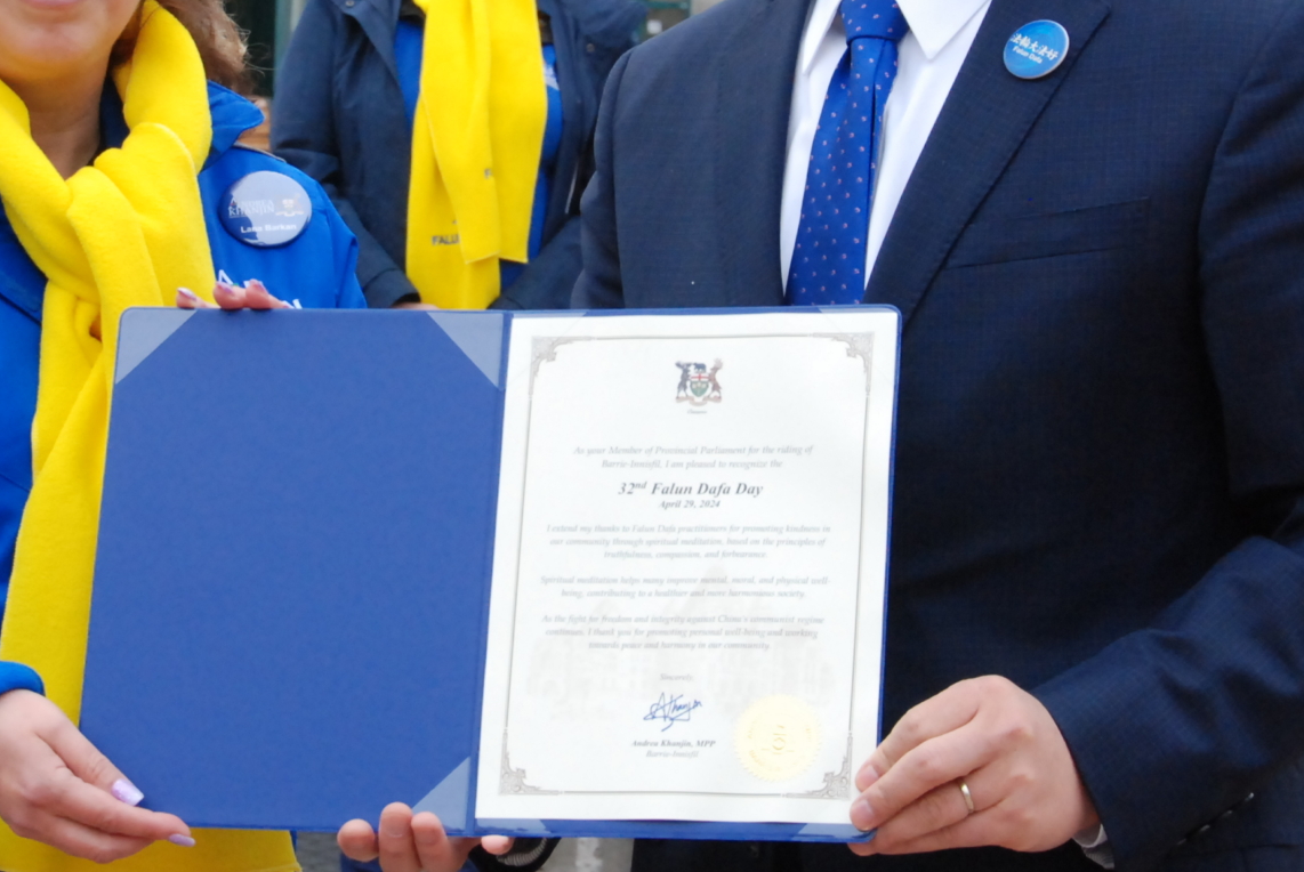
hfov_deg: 13.8
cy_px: 158
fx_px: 5366
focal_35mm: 148
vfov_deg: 9.3
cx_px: 443
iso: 800
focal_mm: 44
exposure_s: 1/400
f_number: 10
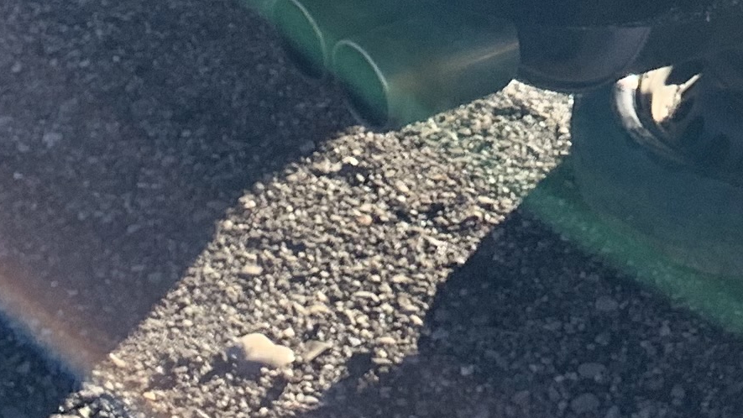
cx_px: 971
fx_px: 2542
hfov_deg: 15.8
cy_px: -613
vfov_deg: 8.5
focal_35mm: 129
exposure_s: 1/808
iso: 25
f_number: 1.8
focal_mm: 4.25
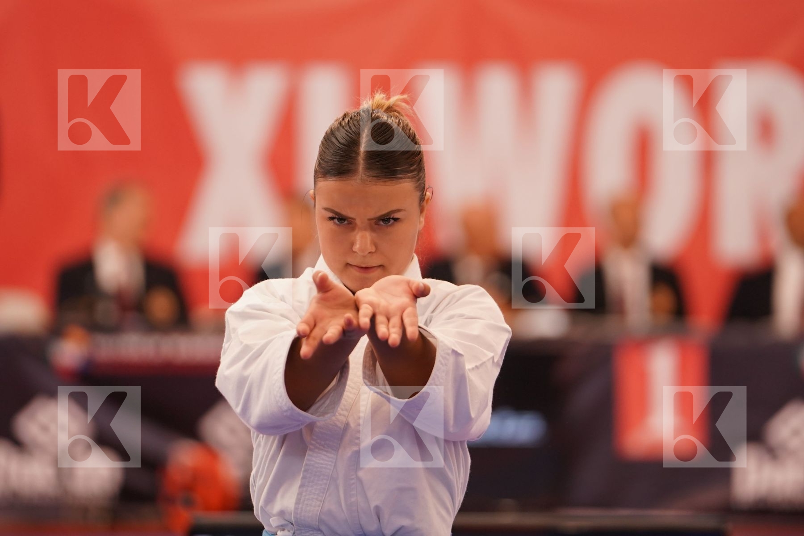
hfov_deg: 6.9
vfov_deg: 4.6
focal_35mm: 300
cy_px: 268
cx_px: 402
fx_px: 6699
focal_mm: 200
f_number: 2.8
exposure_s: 1/500
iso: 800
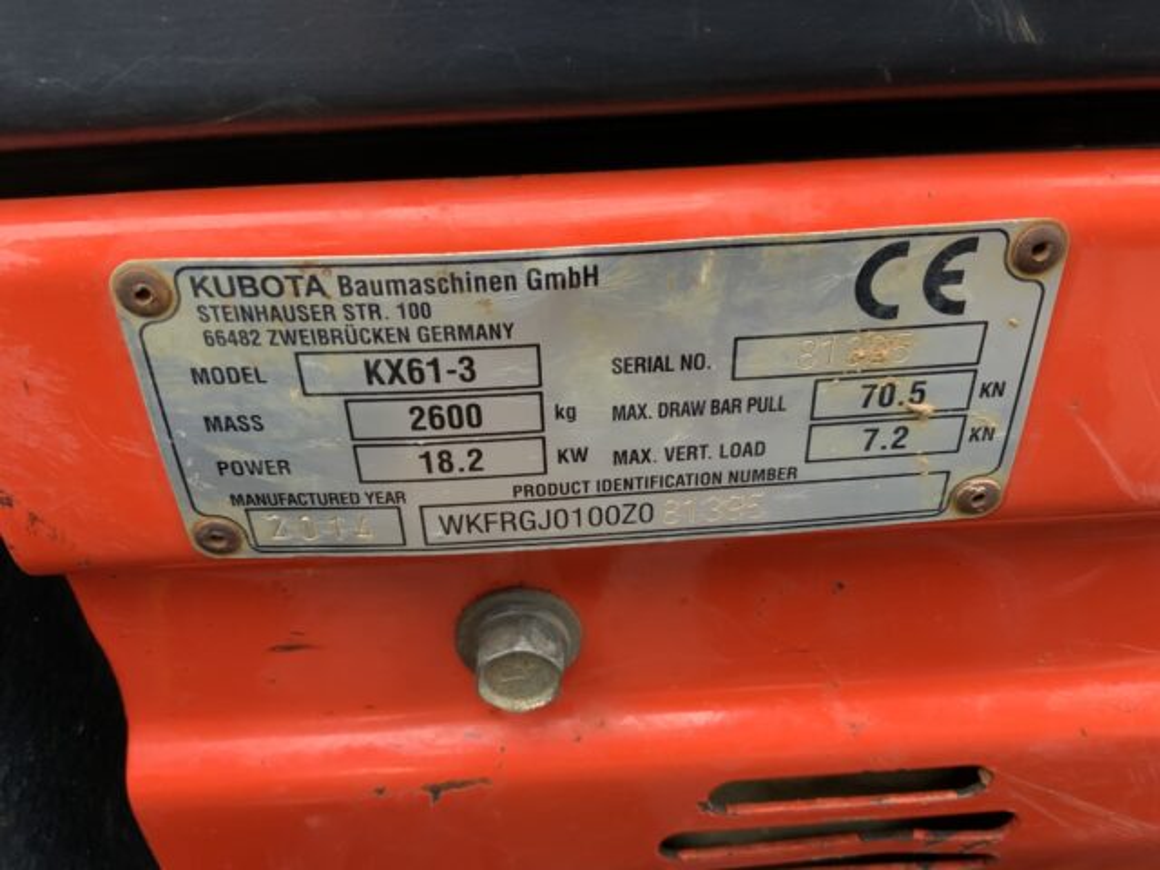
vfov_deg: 48.2
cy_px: 435
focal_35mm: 29
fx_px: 972
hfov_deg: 61.7
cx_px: 580
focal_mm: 3
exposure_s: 1/60
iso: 100
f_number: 1.8
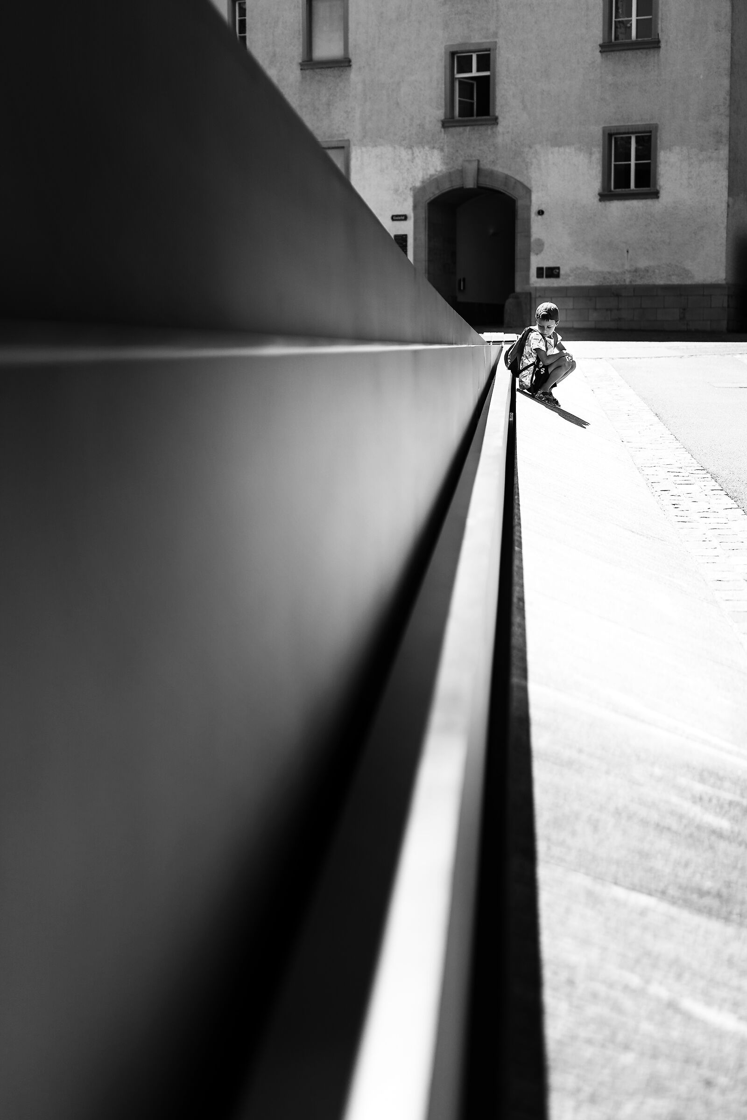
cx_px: 374
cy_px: 560
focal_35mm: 35
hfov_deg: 37.9
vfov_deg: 54.4
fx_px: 1089
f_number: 1.4
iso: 100
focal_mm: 35
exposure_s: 1/5000
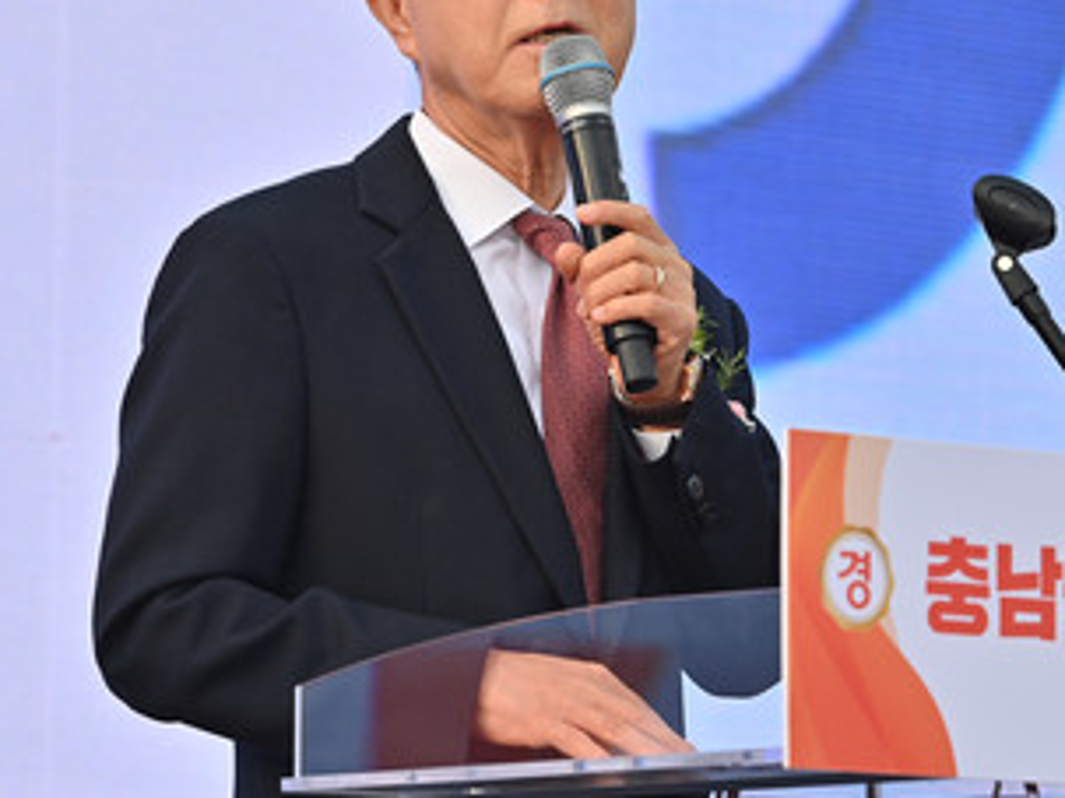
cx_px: 830
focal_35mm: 305
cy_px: 130
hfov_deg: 6.5
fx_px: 9380
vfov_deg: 4.9
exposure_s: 1/320
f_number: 5.6
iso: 100
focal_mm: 160
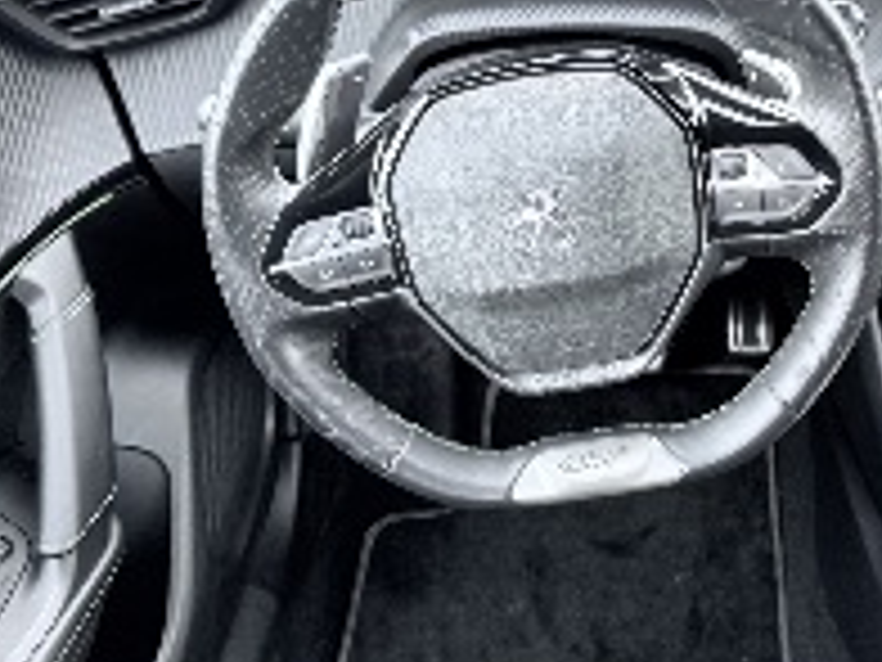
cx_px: 626
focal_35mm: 51
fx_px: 1299
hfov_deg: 36.9
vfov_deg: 28.6
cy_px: 351
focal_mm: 6.76
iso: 200
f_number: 1.78
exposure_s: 1/74
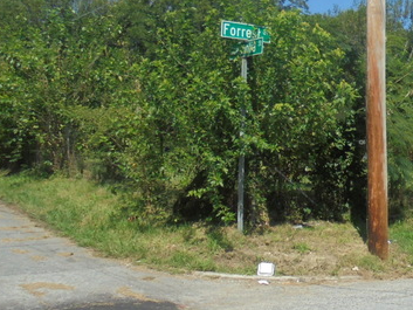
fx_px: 680
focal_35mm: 57
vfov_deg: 25.6
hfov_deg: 31.2
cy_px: 118
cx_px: 416
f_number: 3.5
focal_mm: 4.6
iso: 100
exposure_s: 1/800
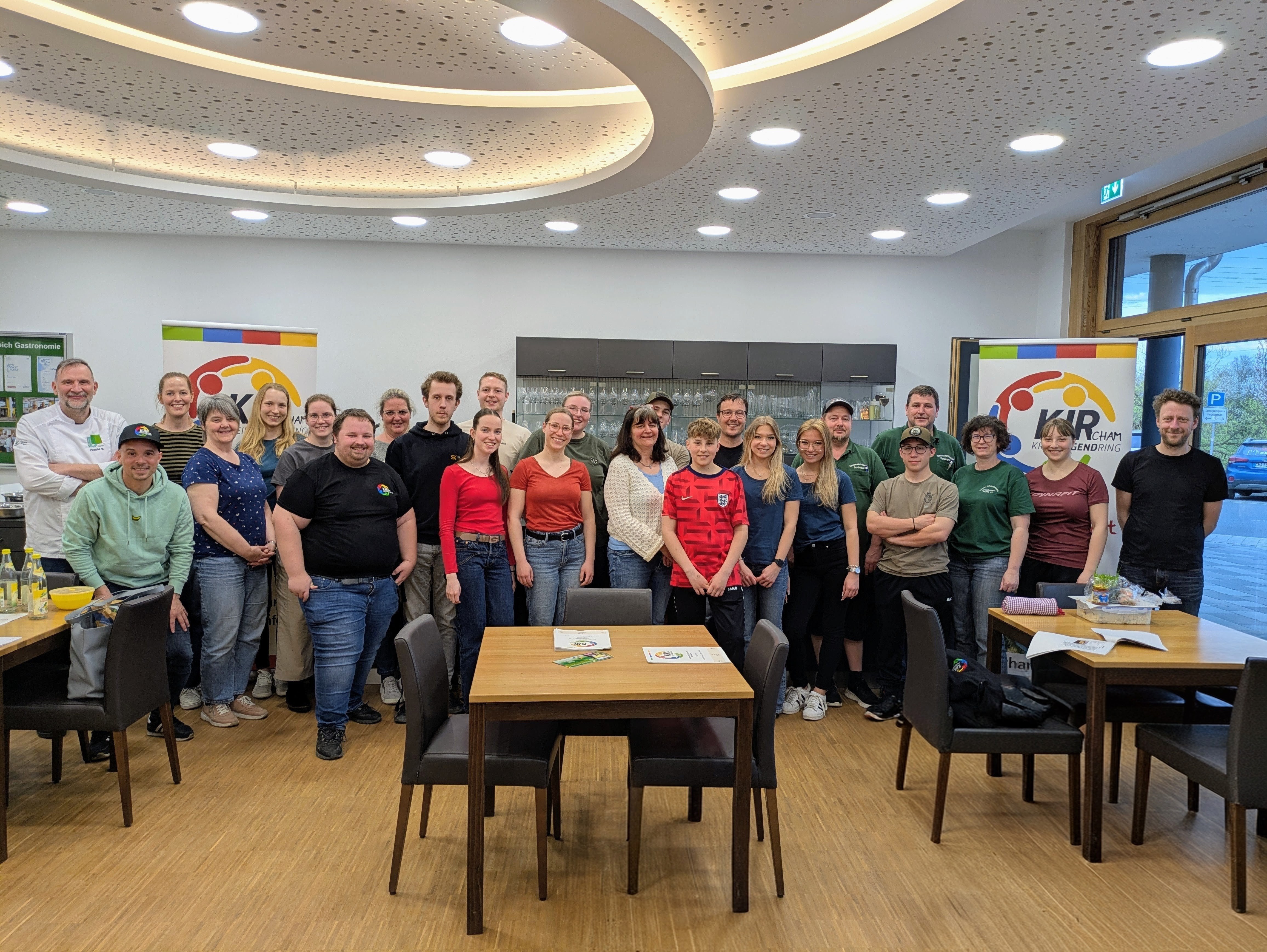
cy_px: 476
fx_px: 915
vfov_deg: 54.9
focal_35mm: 25
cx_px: 634
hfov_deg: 69.4
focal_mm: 5.43
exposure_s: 1/33.3
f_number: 1.89
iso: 46
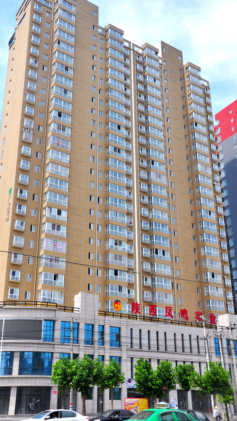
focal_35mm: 41
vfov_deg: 49.4
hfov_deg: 29.0
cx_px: 116
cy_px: 210
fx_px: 458
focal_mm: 26
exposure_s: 1/320
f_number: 9
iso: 200
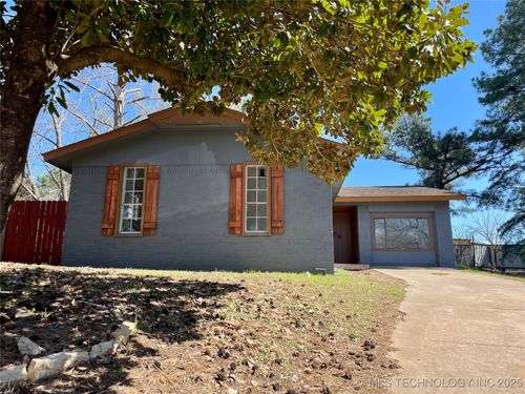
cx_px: 262
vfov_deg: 53.1
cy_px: 197
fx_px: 394
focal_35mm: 26
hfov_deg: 67.3
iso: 32
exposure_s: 1/1171
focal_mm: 4.2
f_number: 1.6
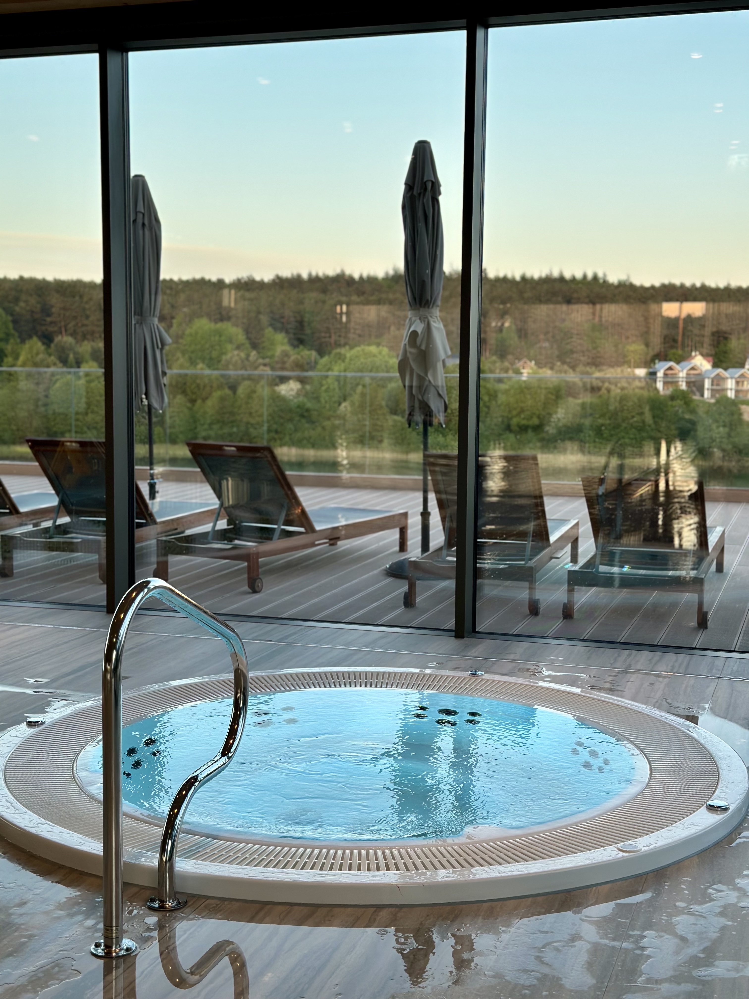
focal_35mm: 48
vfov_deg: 39.7
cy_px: 500
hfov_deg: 30.3
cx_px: 374
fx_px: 1385
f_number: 1.78
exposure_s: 1/237
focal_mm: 6.86
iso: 80
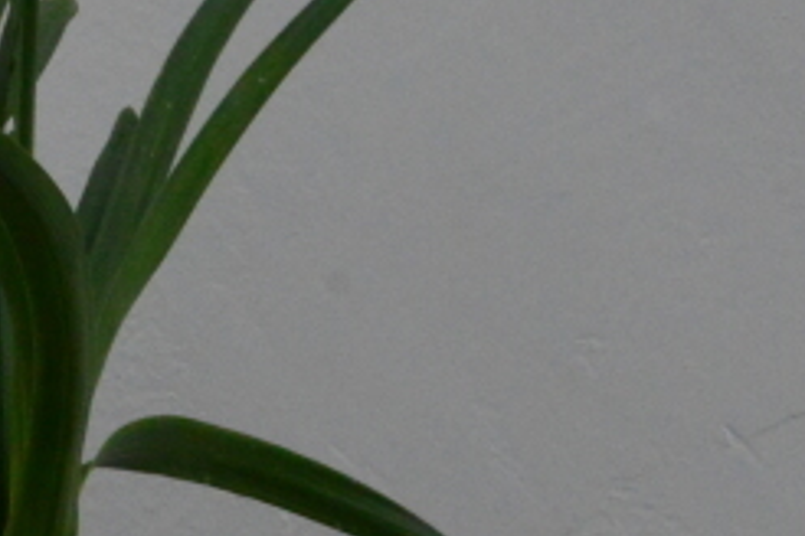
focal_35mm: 405
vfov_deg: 3.4
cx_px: -291
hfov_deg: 5.1
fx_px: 9057
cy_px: 606
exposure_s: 1/250
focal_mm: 65
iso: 2500
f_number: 22
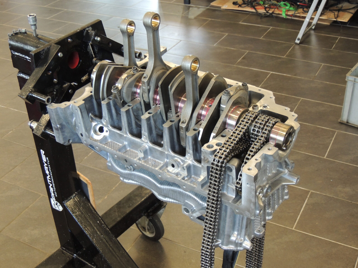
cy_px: 134
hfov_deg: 40.4
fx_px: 486
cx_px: 179
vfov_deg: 30.9
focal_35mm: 47
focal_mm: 8.3
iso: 400
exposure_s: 1/40
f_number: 3.5
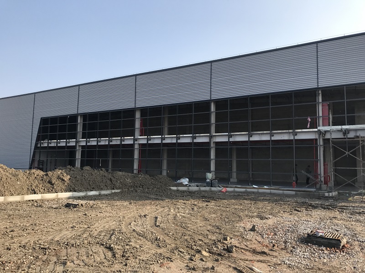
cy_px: 136
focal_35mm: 28
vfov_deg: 49.7
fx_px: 295
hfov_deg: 63.4
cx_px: 182
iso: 20
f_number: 1.8
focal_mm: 3.99
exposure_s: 1/1429
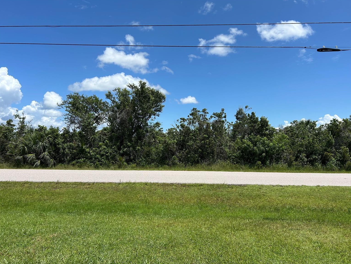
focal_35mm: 27
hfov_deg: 65.3
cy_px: 134
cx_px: 179
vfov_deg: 51.4
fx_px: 274
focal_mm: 5.7
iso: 50
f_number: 1.5
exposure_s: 1/5076
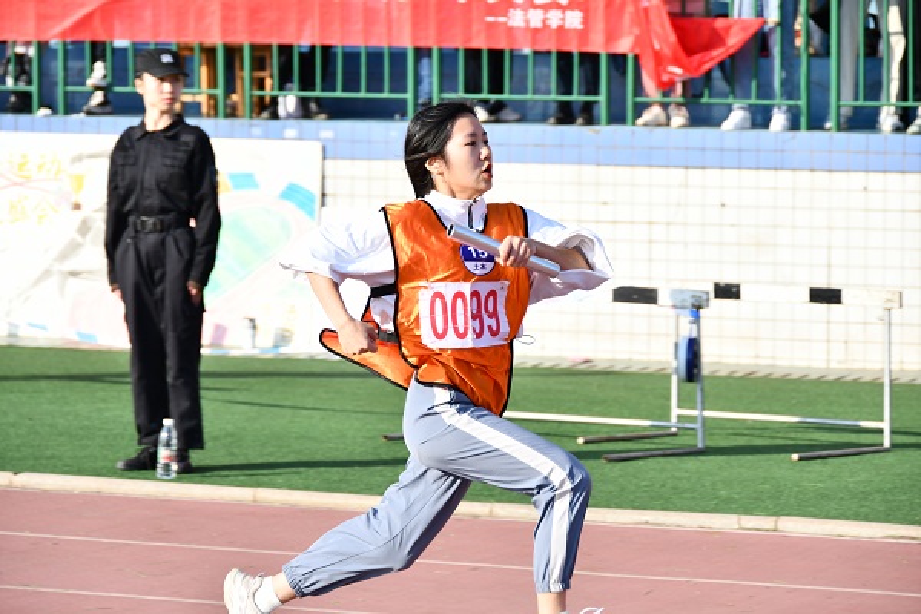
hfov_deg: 13.1
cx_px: 460
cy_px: 307
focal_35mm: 157
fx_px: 4016
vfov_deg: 8.7
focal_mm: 105
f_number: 5.6
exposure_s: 1/640
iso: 250
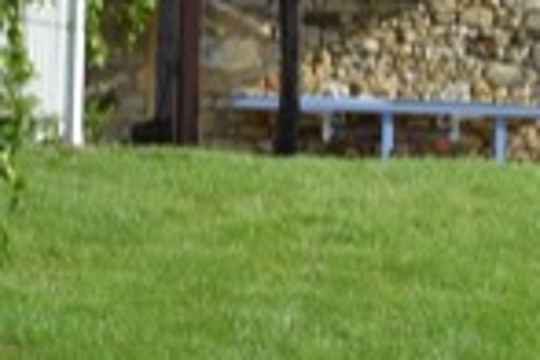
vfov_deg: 6.7
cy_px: 90
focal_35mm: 205
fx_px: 3071
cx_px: 1293
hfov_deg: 9.1
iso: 100
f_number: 7.1
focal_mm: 25
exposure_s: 1/200
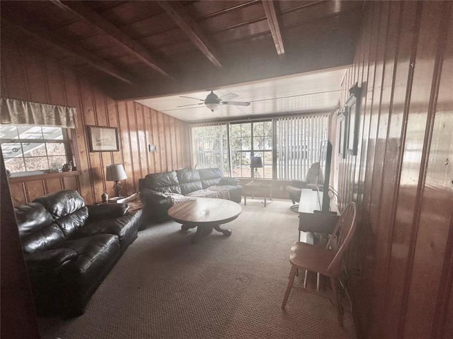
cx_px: 226
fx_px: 183
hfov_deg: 102.1
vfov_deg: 85.6
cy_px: 170
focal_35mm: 14
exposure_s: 1/120
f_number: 2.2
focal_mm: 2.22
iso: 80
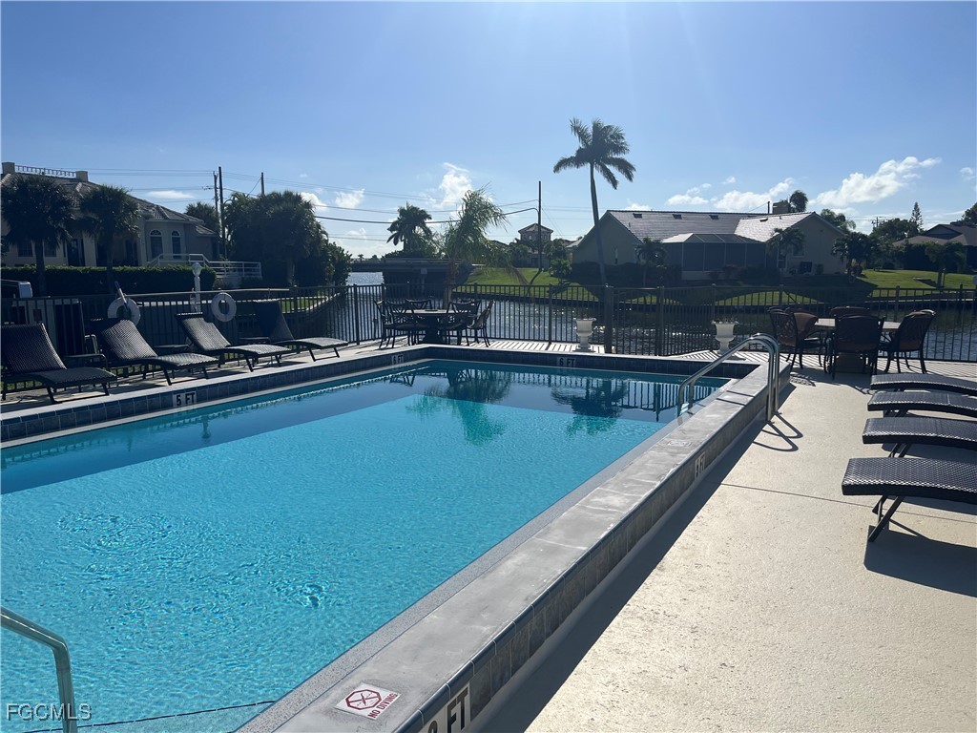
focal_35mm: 26
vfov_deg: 53.1
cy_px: 366
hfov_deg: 67.3
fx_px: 734
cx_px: 488
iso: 50
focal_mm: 5.1
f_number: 1.6
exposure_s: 1/10870
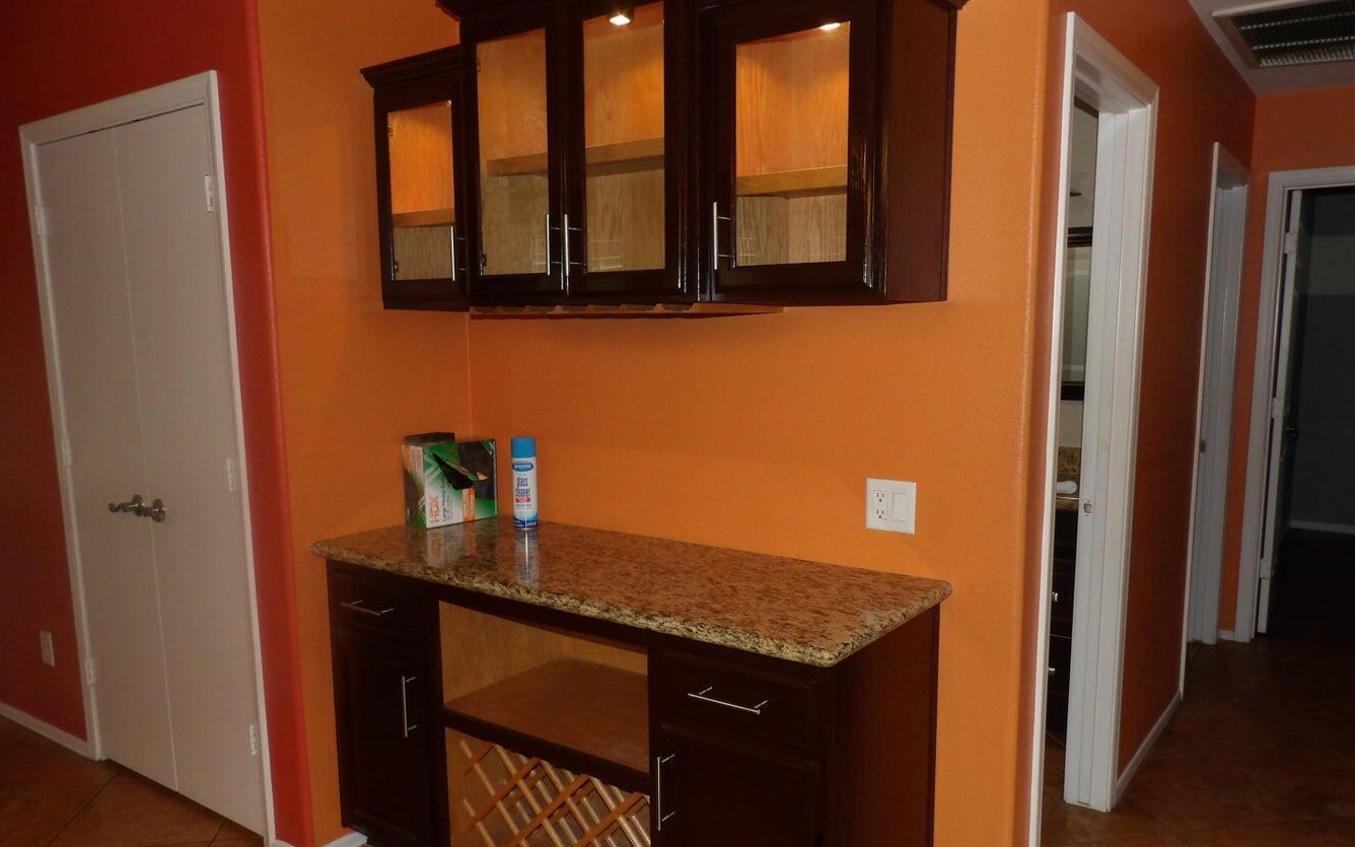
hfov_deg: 70.4
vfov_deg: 47.5
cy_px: 464
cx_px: 685
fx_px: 960
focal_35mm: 26
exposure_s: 1/60
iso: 200
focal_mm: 4.3
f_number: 3.2
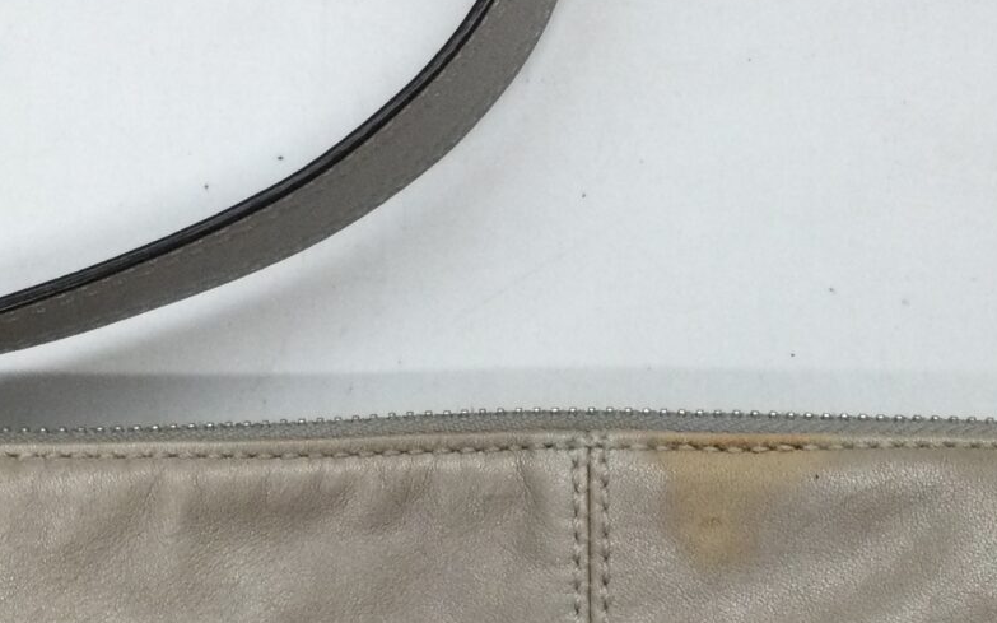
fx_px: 2336
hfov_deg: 24.1
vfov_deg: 15.2
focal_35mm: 86
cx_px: 504
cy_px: 390
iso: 32
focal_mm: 3.3
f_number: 2.4
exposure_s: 1/30
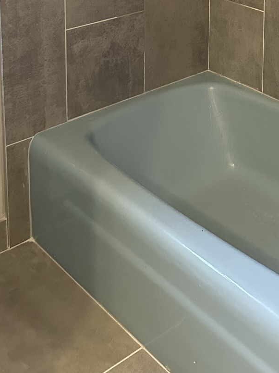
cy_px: -75
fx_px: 656
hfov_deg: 23.3
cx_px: 256
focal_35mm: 61
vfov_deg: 27.8
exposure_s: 1/60
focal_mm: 6.86
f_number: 1.78
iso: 500
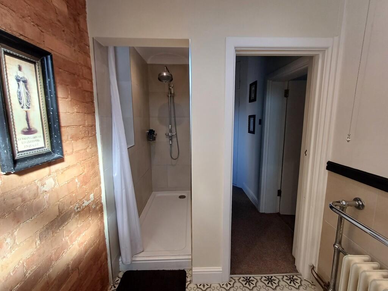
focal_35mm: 16
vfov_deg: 78.1
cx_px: 194
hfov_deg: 94.5
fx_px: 179
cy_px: 146
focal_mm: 1.64
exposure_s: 1/100
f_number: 2.2
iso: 64
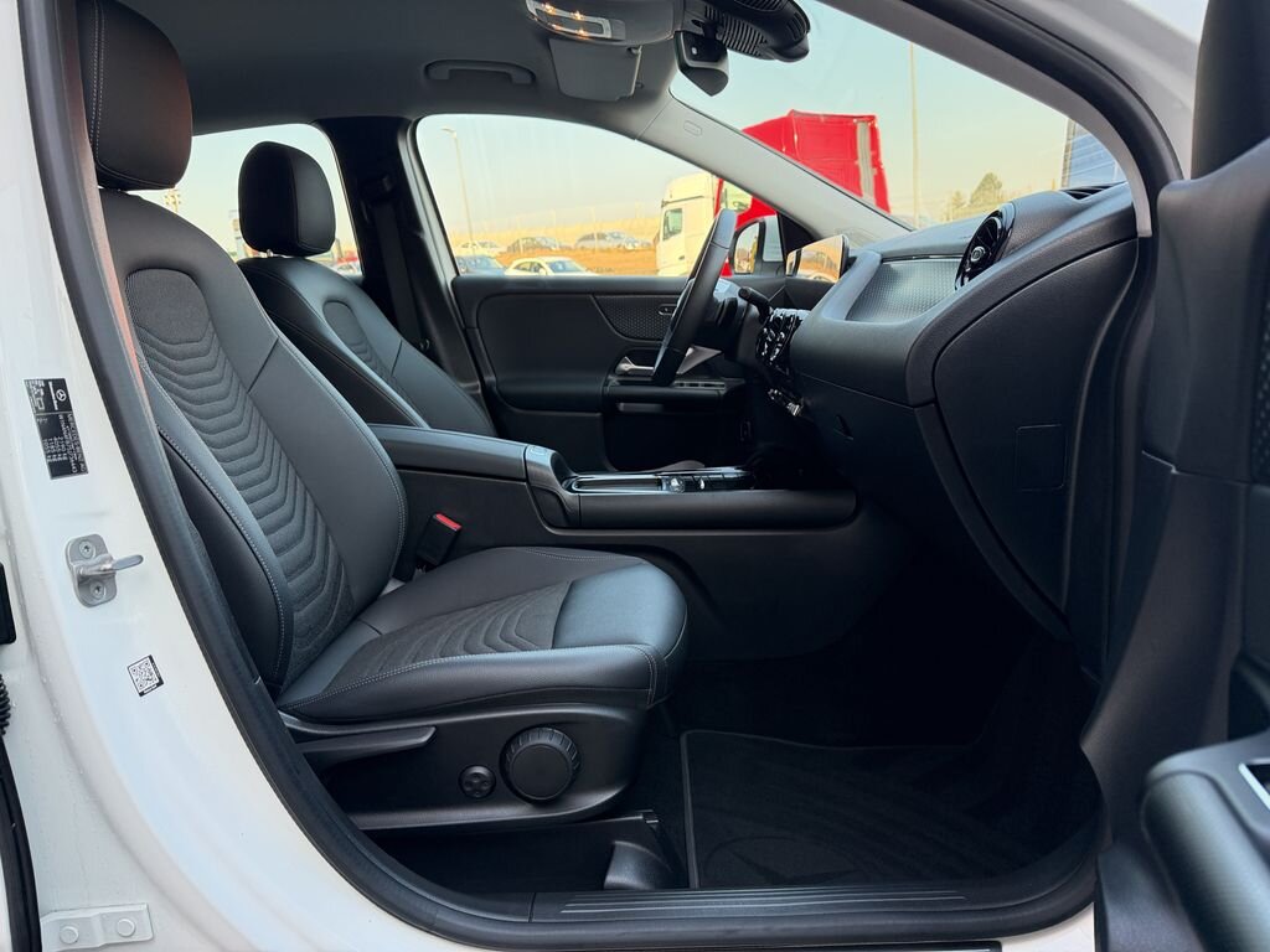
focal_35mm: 24
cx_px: 635
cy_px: 476
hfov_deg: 71.6
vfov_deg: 56.8
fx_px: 881
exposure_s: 1/139
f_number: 1.78
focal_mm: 6.76
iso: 200
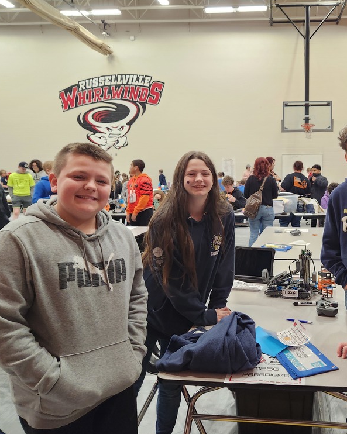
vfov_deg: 57.2
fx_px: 398
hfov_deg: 45.0
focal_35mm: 31
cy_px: 222
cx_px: 273
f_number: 1.8
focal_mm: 5.4
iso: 500
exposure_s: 1/120
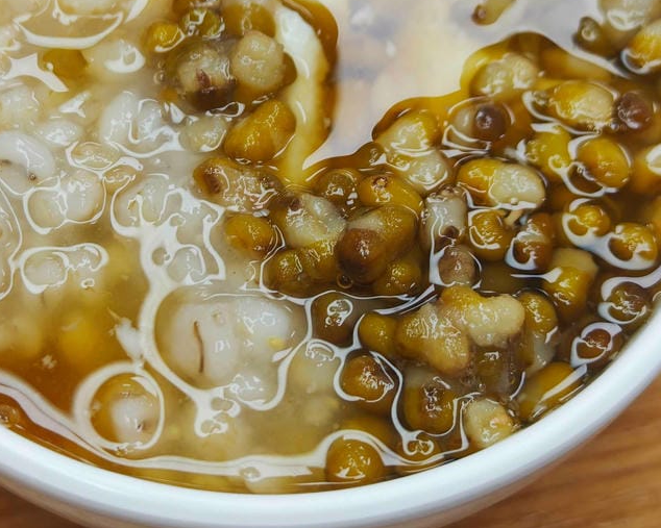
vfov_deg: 18.0
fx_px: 1663
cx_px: 286
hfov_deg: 22.5
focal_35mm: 85
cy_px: 136
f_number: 2
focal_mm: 8.72
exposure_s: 1/120
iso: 100
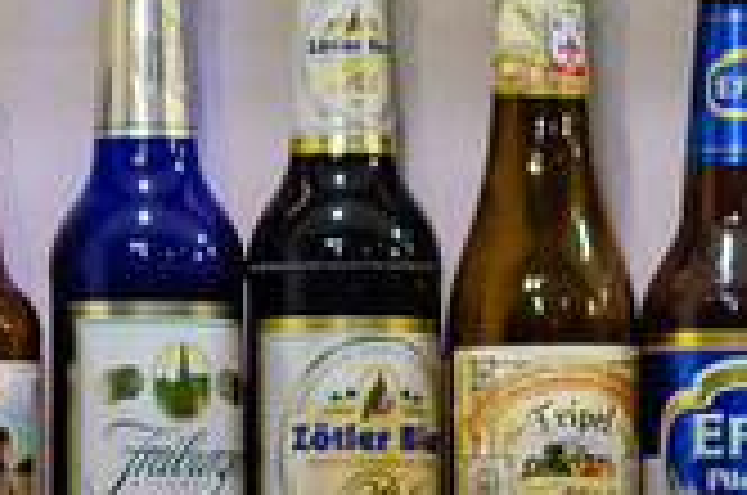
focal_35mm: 542
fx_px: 11225
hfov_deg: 3.8
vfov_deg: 2.5
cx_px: -558
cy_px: 92
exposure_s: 1/60
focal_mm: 50
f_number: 3.2
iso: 400
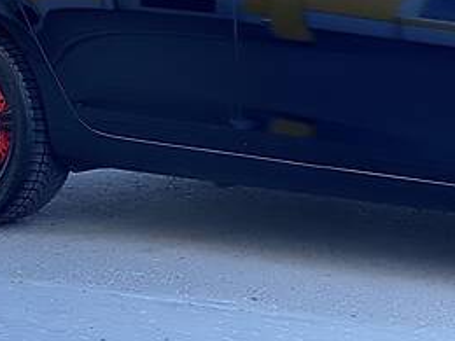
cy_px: -16
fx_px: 2103
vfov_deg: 9.2
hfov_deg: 12.1
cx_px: 541
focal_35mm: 160
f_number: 2
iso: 25
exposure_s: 1/122
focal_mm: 6
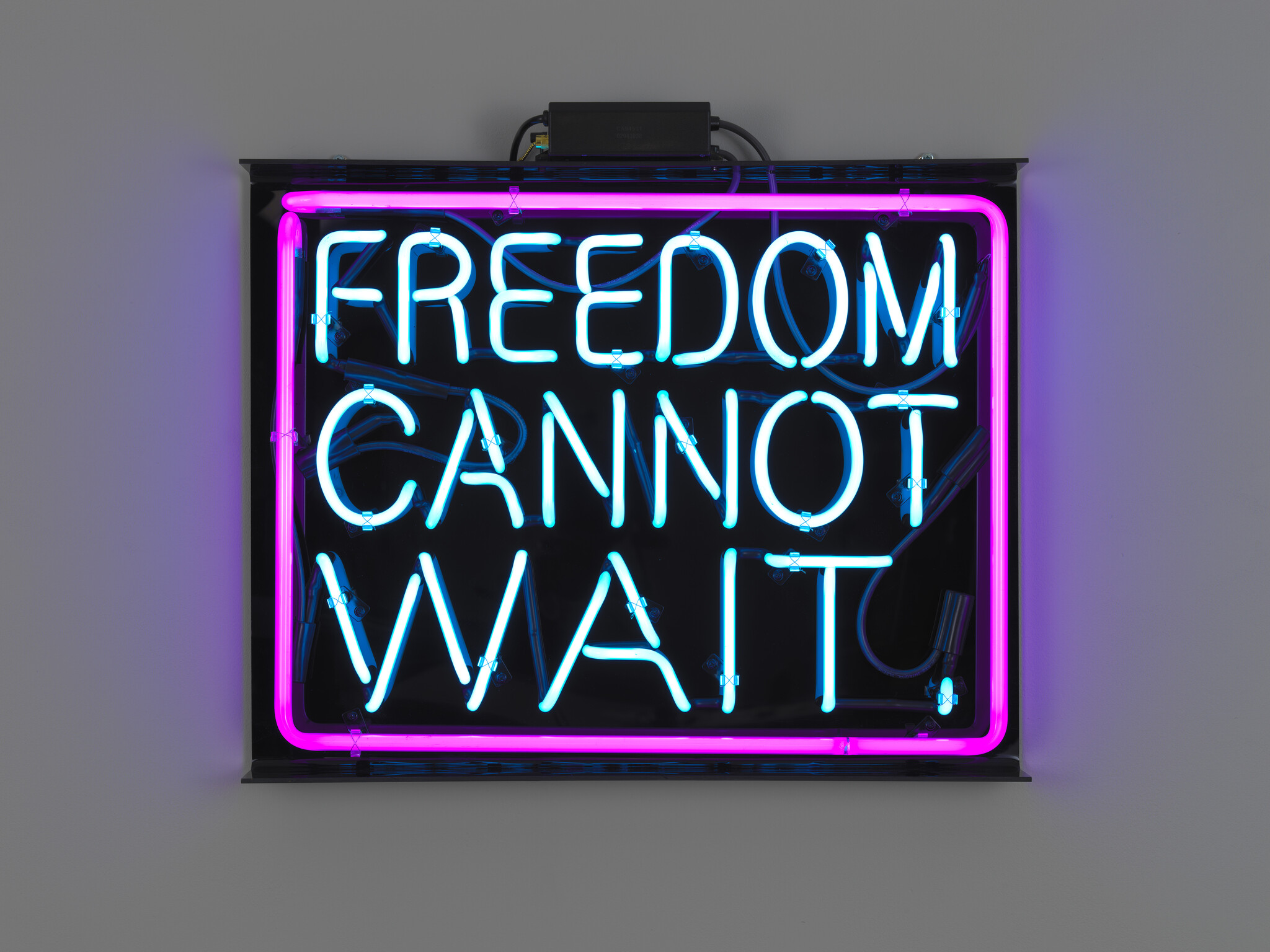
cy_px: 476
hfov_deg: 25.3
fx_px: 2825
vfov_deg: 19.1
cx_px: 635
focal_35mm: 77
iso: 64
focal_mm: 120
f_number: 13
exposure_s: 1/8
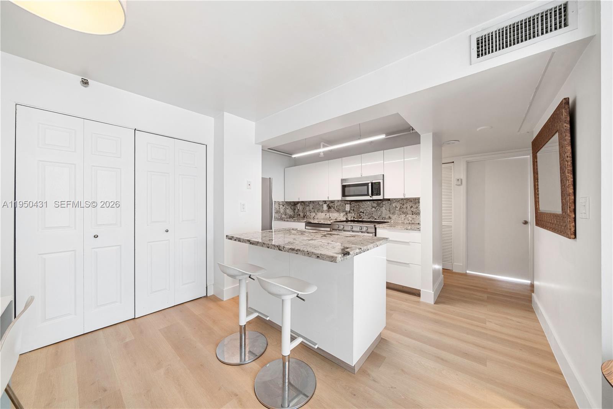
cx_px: 306
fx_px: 204
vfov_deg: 90.0
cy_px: 204
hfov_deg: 112.6
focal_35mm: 12
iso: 500
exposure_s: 1/2.5
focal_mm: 12
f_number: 9
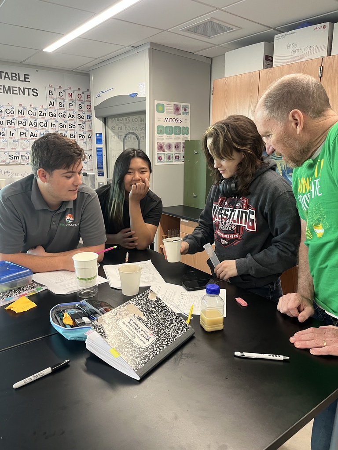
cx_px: 169
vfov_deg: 67.3
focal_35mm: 26
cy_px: 225
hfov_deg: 53.1
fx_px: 338
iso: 200
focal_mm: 5.1
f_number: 1.6
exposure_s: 1/60
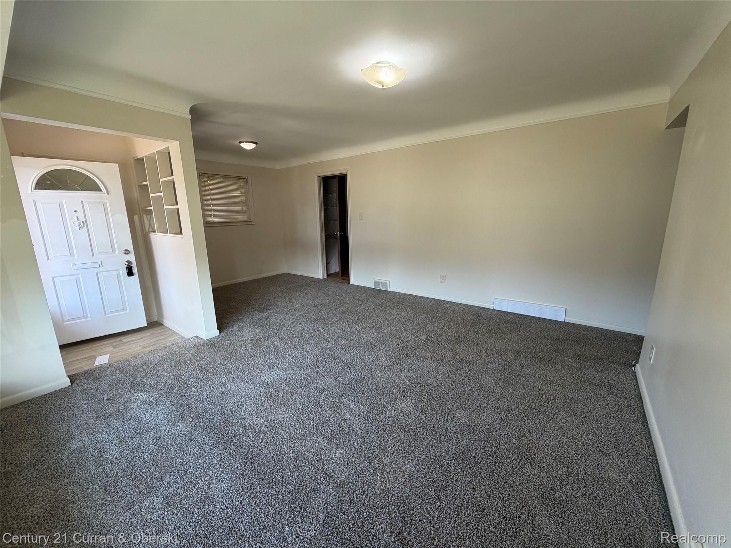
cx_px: 366
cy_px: 274
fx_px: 296
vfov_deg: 85.7
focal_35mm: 14
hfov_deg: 102.1
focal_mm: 2.22
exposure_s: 1/120
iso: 125
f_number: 2.2
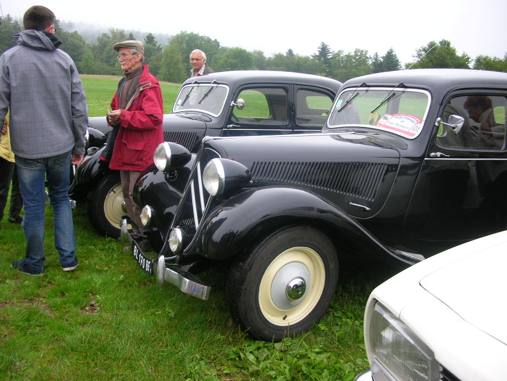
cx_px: 254
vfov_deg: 40.7
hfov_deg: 52.6
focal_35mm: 35
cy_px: 190
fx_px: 513
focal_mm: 5.8
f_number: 2.8
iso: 50
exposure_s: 1/41.4
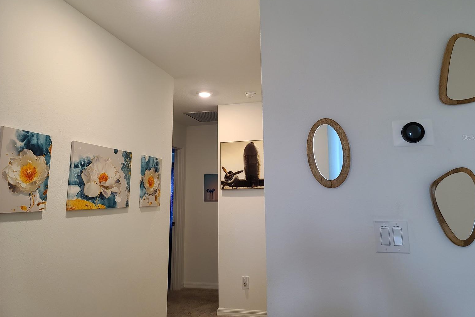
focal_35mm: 27
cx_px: 245
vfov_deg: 47.8
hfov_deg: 67.4
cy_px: 137
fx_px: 356
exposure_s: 1/60
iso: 100
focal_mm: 7
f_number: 1.8
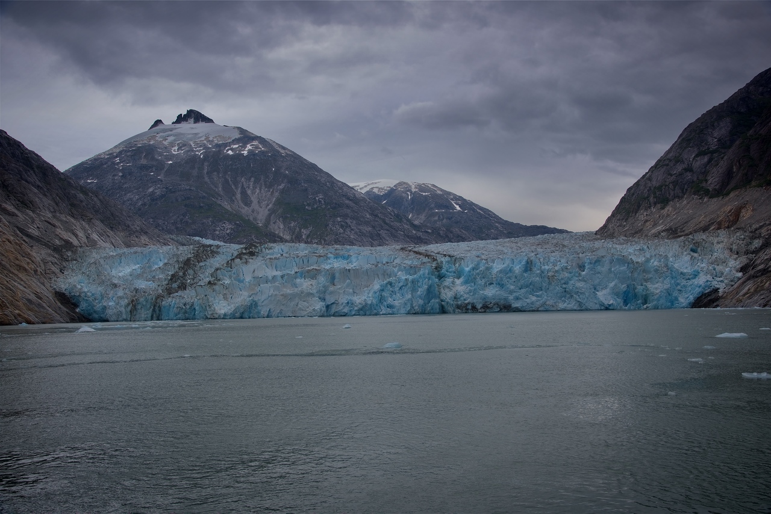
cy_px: 257
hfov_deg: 55.8
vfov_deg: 38.9
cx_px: 386
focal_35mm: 34
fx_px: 728
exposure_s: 1/160
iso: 100
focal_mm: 34
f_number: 8
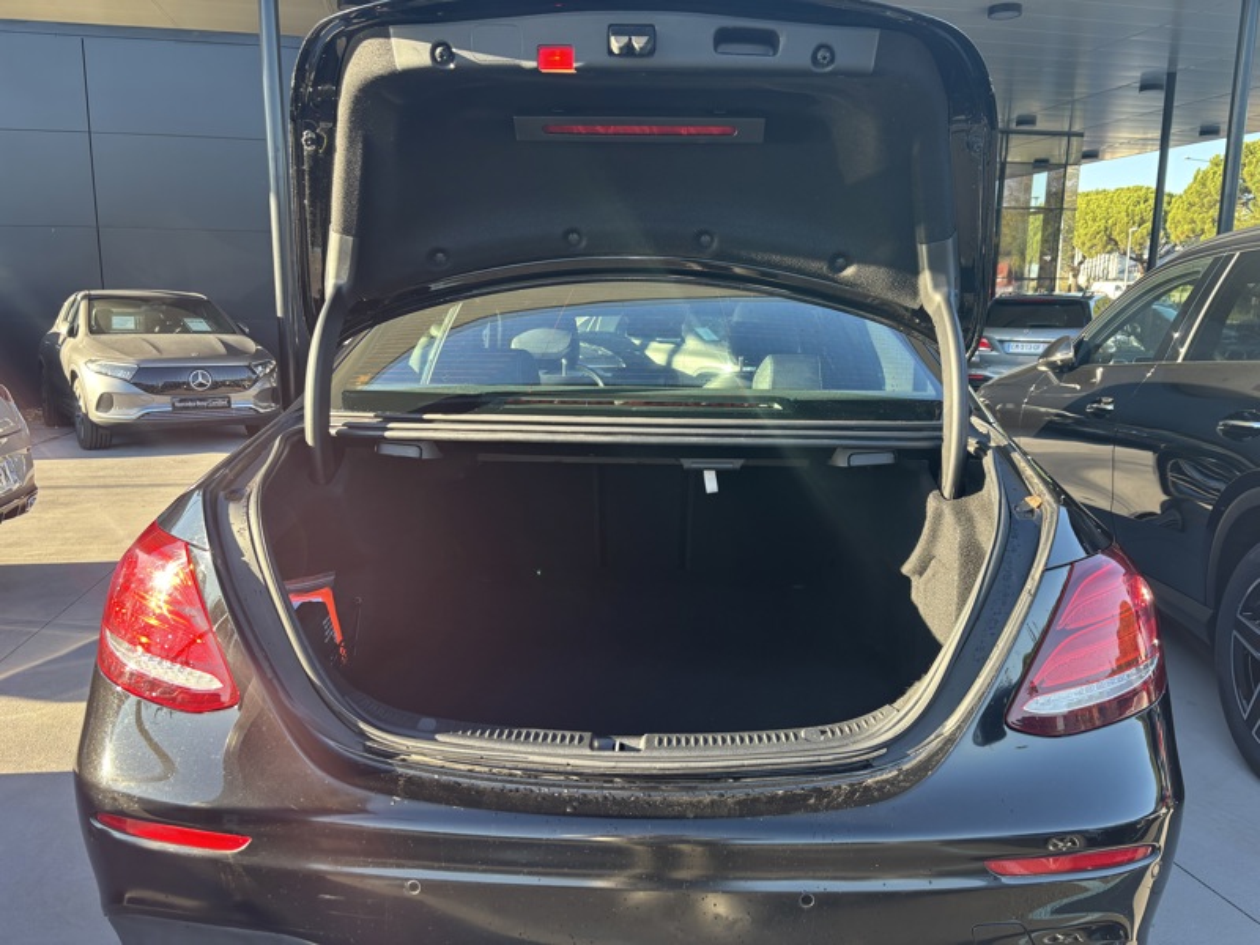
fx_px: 946
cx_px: 630
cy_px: 472
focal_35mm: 26
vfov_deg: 53.1
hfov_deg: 67.3
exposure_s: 1/171
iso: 50
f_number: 1.6
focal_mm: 5.96
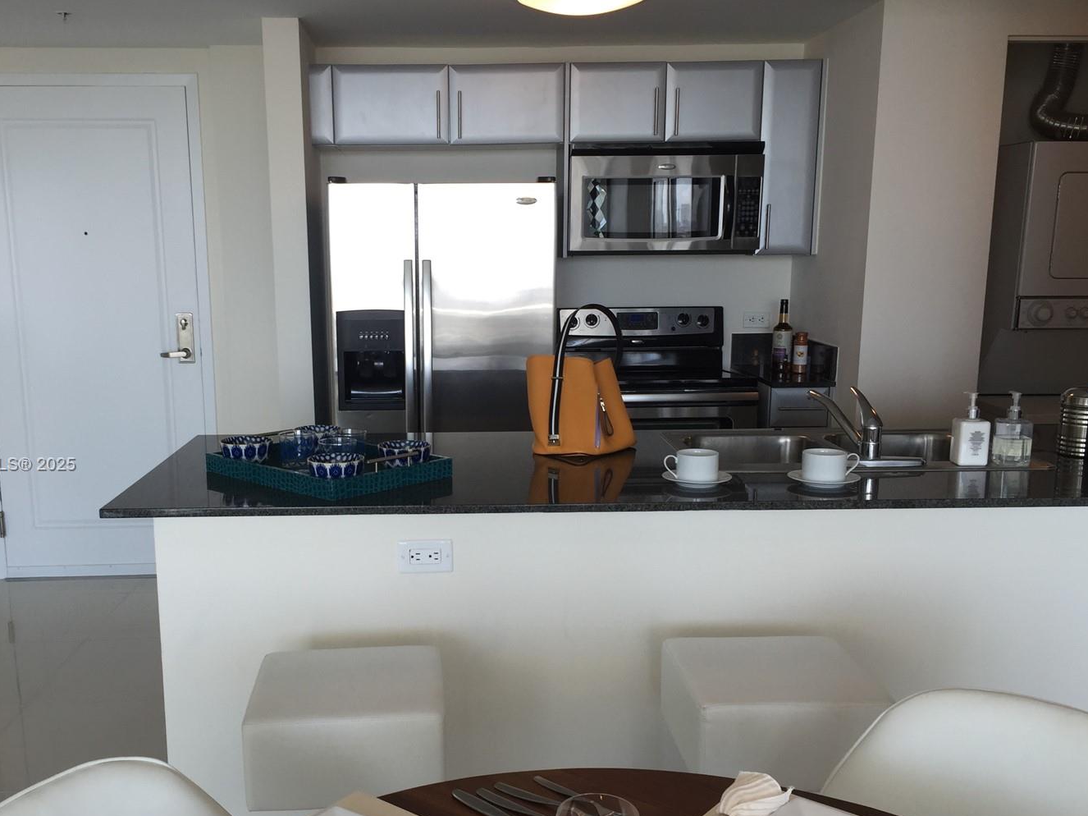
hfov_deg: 52.5
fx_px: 1100
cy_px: 465
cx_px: 469
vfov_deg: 40.6
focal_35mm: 35
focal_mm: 4.15
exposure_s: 1/60
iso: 32
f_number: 2.2
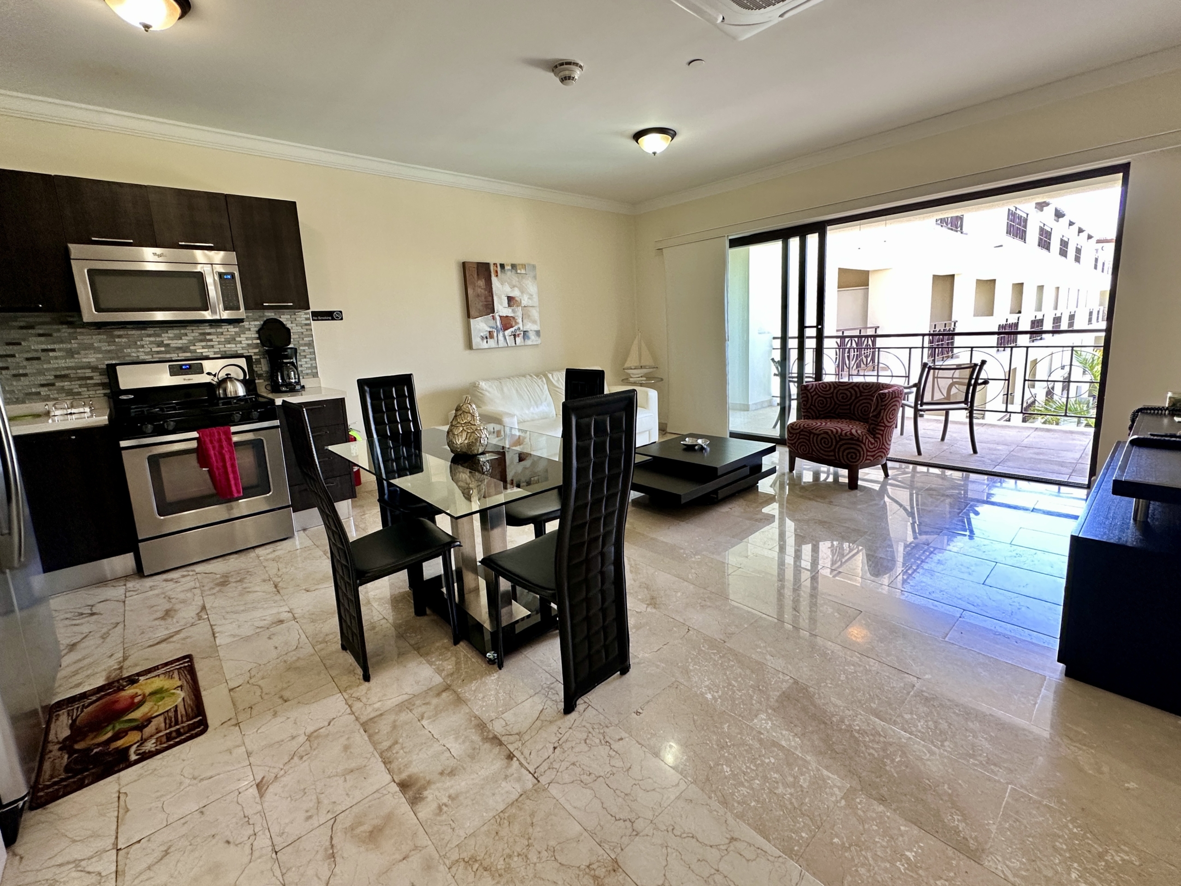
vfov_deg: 85.7
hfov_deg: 102.1
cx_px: 590
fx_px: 478
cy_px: 443
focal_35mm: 14
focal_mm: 2.22
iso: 200
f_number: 2.2
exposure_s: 1/120
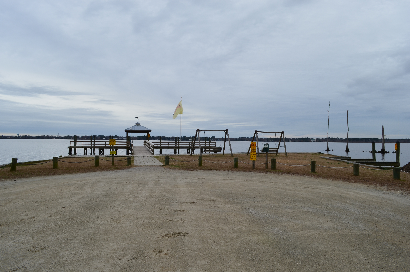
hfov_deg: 67.5
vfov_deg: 47.7
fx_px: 307
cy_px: 136
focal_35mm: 27
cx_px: 205
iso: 200
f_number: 10
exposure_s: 1/60
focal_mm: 18
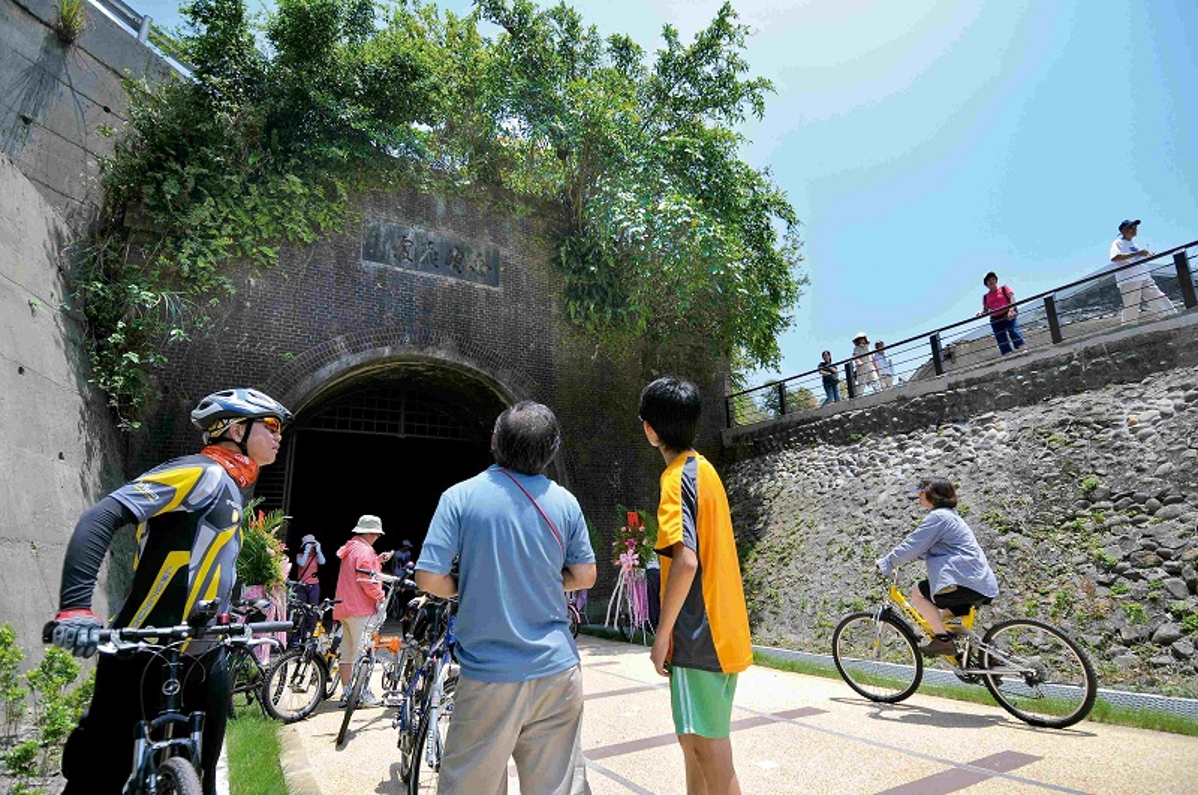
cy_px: 398
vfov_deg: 36.8
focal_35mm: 36
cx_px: 599
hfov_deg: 53.2
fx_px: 1196
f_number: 4.5
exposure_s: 1/640
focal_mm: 24
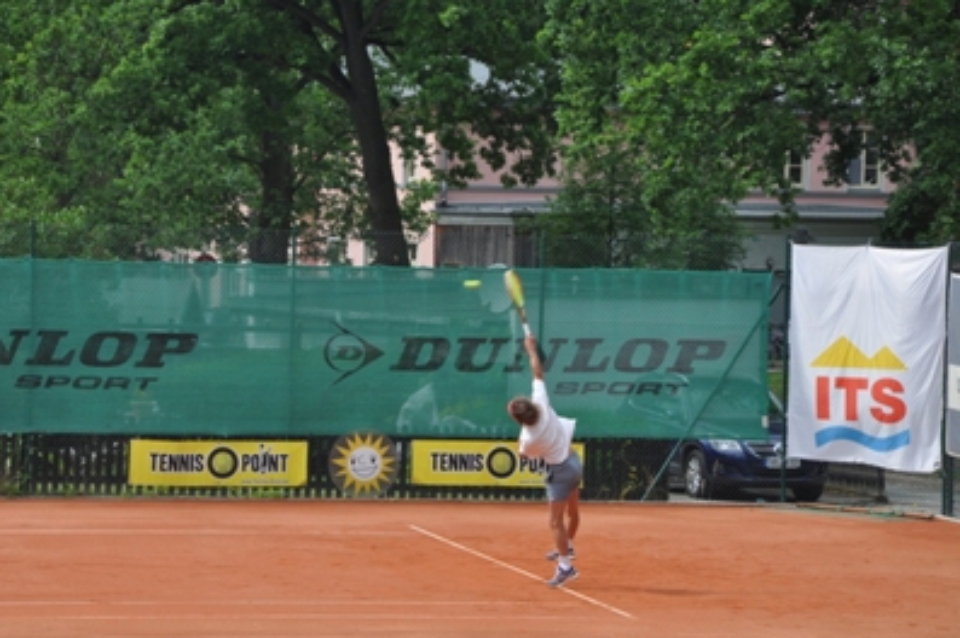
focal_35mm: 178
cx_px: 433
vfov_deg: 7.7
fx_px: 4731
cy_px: 312
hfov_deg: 11.6
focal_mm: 105
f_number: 9
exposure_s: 1/320
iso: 200
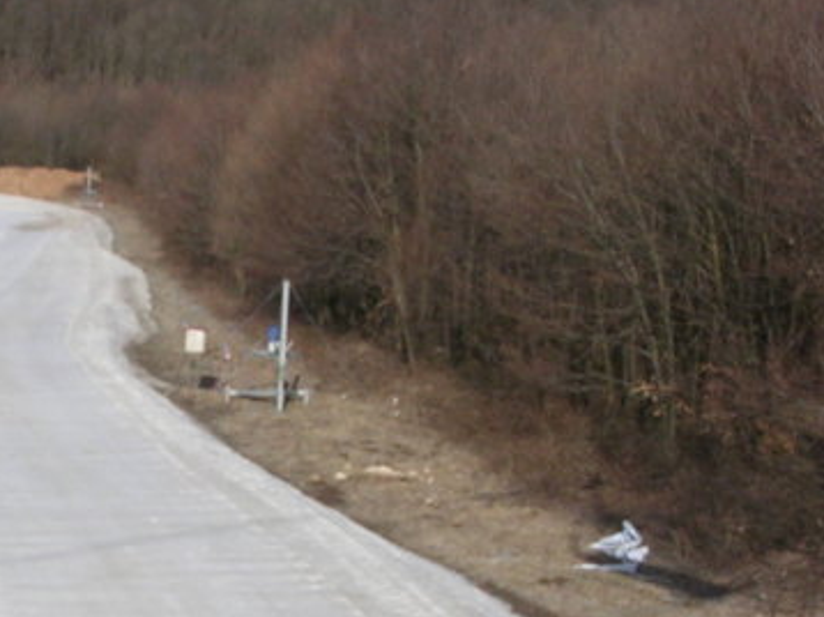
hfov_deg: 22.4
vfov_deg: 17.2
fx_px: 2022
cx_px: 69
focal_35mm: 85
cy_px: 481
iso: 50
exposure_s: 1/410
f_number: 5.6
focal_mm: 5.8
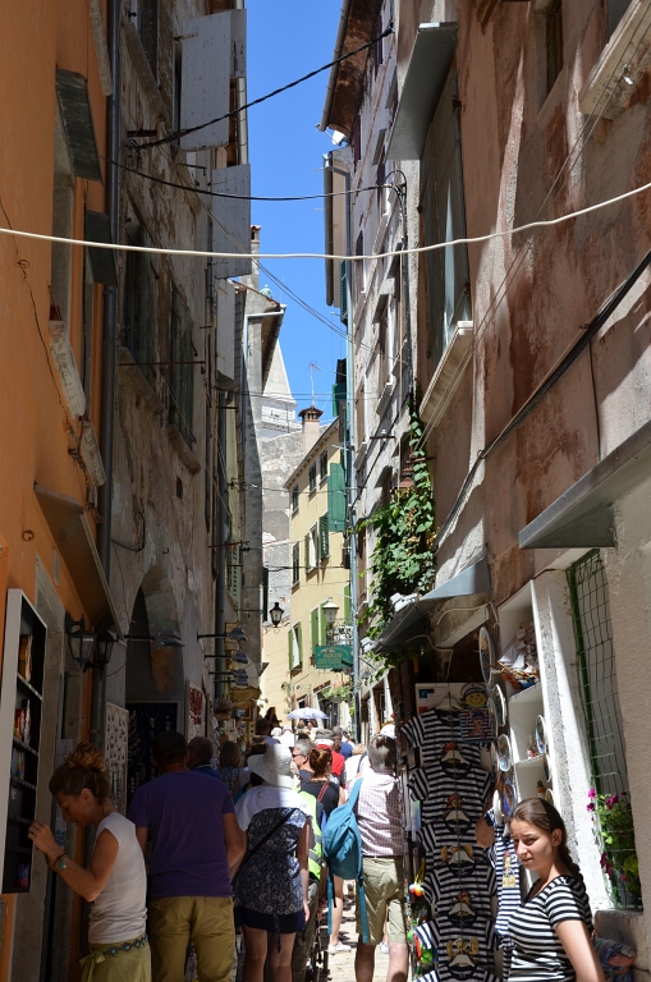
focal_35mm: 51
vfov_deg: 38.9
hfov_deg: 26.4
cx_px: 326
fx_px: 1389
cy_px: 491
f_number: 8
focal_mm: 34
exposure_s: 1/250
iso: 160
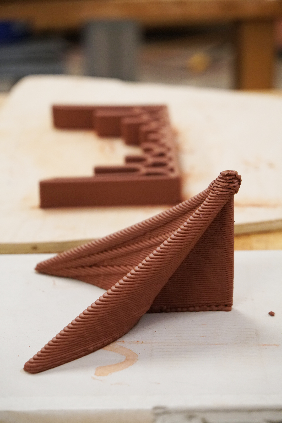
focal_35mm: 105
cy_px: 212
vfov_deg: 19.5
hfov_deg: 13.0
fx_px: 1234
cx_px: 141
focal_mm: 70
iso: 1600
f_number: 4
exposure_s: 1/160
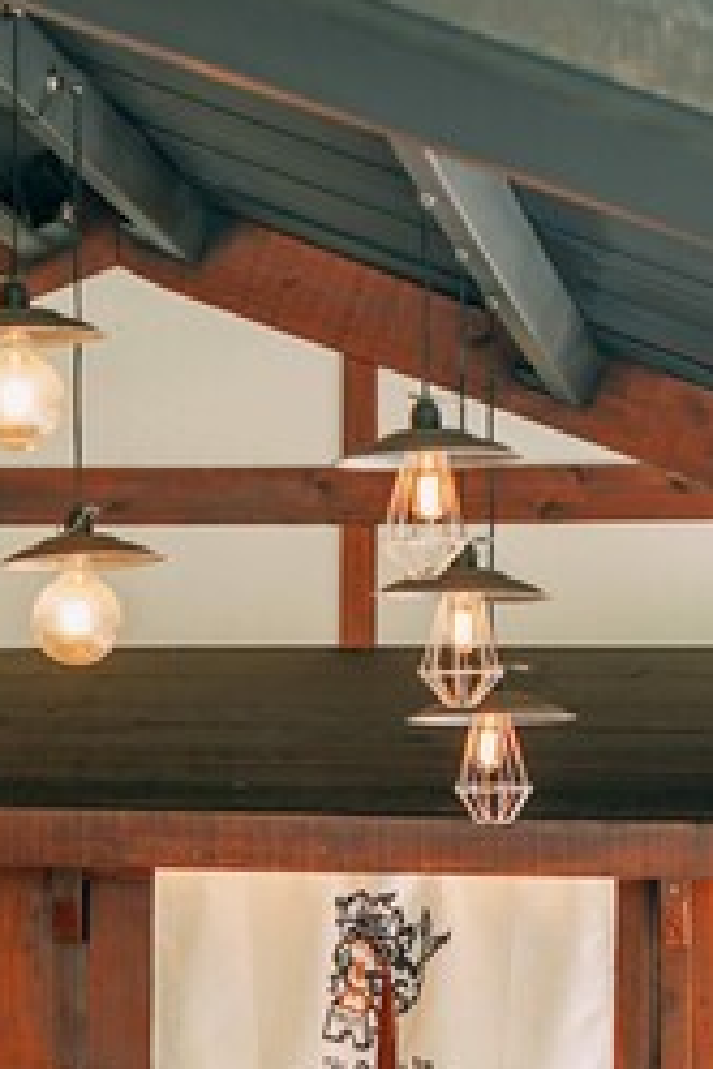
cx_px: 94
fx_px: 7100
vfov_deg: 8.6
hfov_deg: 5.7
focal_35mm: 239
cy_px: 987
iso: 100
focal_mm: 70
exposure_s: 1/80
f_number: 3.2
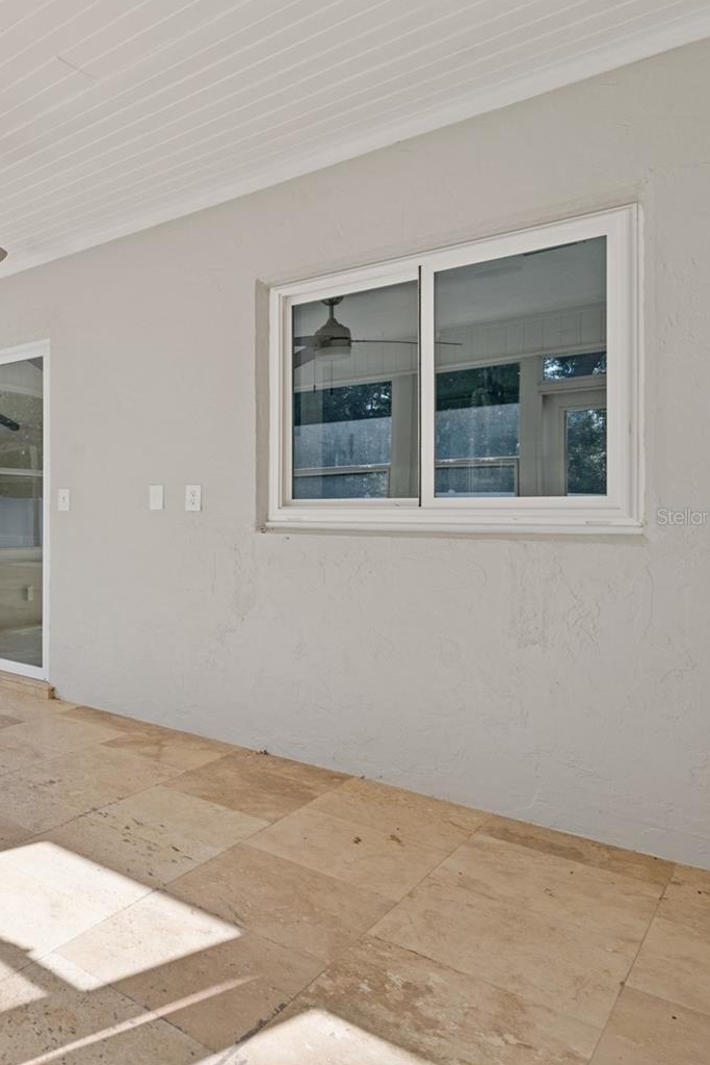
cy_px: 516
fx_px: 739
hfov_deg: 40.6
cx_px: -82
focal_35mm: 25
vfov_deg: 71.5
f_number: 6.3
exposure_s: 1/40
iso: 250
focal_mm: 16
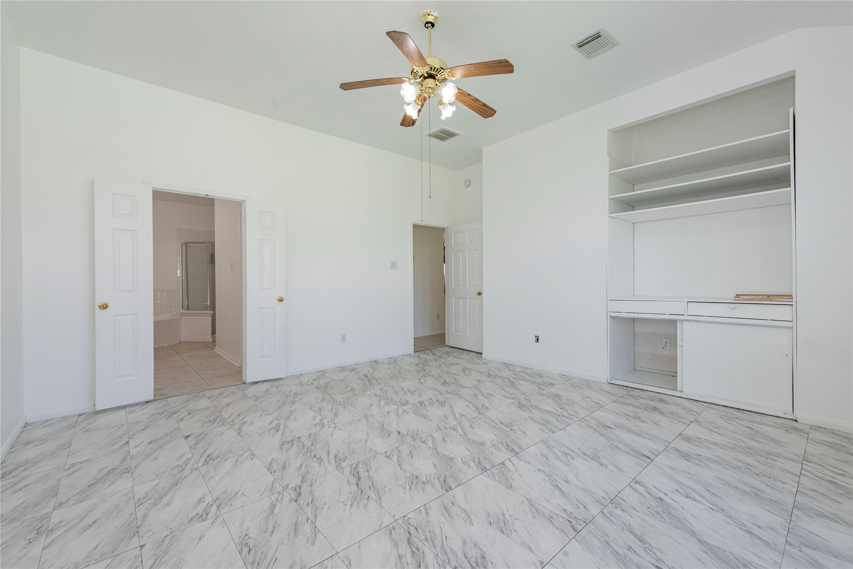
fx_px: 355
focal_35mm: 15
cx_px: 426
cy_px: 284
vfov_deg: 77.4
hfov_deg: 100.4
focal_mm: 15
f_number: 9
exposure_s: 1/30
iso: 100
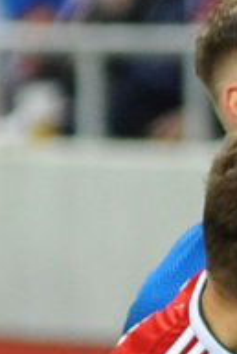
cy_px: 402
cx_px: 406
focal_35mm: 1193
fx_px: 11759
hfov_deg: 1.2
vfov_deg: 1.7
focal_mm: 200
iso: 1600
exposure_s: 1/640
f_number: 3.2
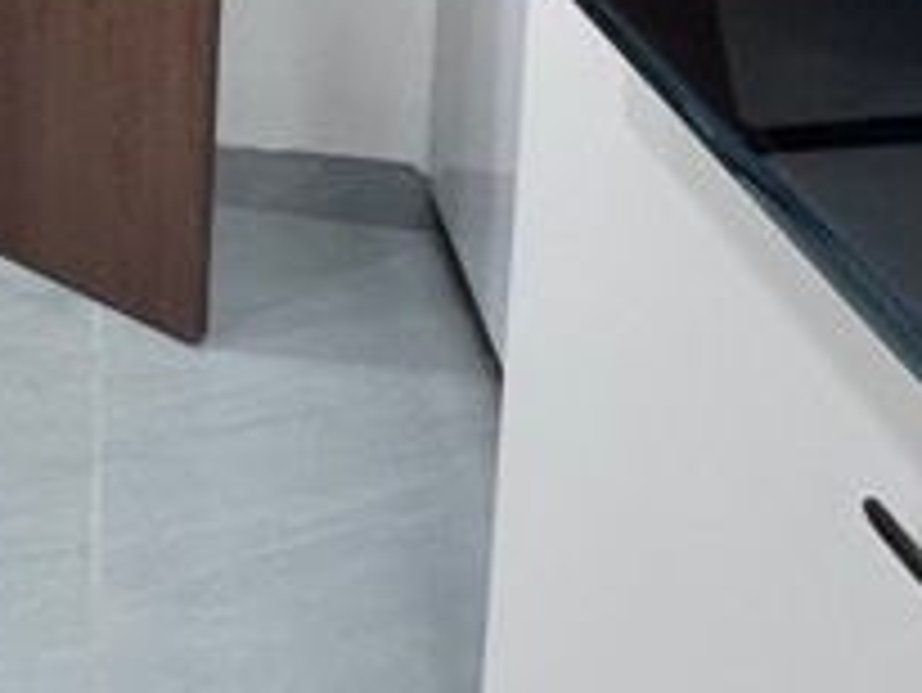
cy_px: -351
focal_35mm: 70
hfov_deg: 21.3
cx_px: -607
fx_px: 1866
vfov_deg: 18.6
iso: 320
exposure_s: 1/100
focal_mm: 2.22
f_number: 2.2
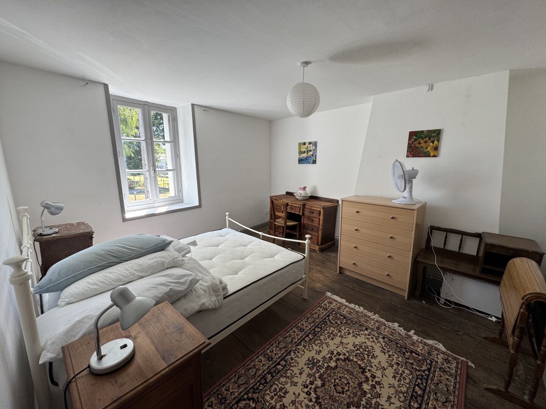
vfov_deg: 85.7
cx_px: 273
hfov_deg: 102.1
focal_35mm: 14
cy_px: 204
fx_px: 221
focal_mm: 2.22
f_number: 2.2
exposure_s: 1/99
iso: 80
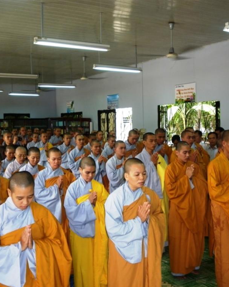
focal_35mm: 41
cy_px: 145
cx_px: 126
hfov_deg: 36.5
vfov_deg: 44.8
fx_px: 347
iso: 125
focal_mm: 5.6
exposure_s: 1/30
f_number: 2.9
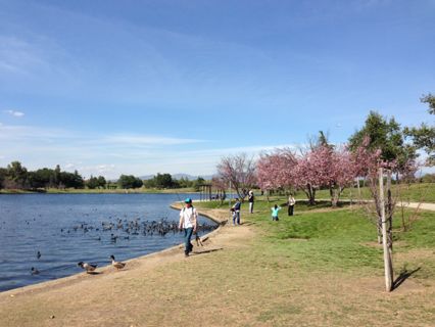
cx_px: 218
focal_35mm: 33
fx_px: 415
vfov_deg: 43.0
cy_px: 164
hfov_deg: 55.3
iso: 50
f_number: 2.4
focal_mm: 4.12
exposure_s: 1/1869
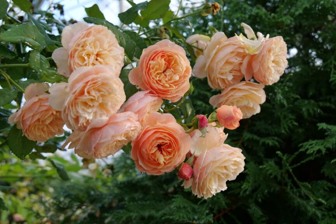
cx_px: 168
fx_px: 485
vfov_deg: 26.0
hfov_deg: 38.2
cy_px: 112
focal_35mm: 52
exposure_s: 1/160
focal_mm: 26
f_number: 5
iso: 200
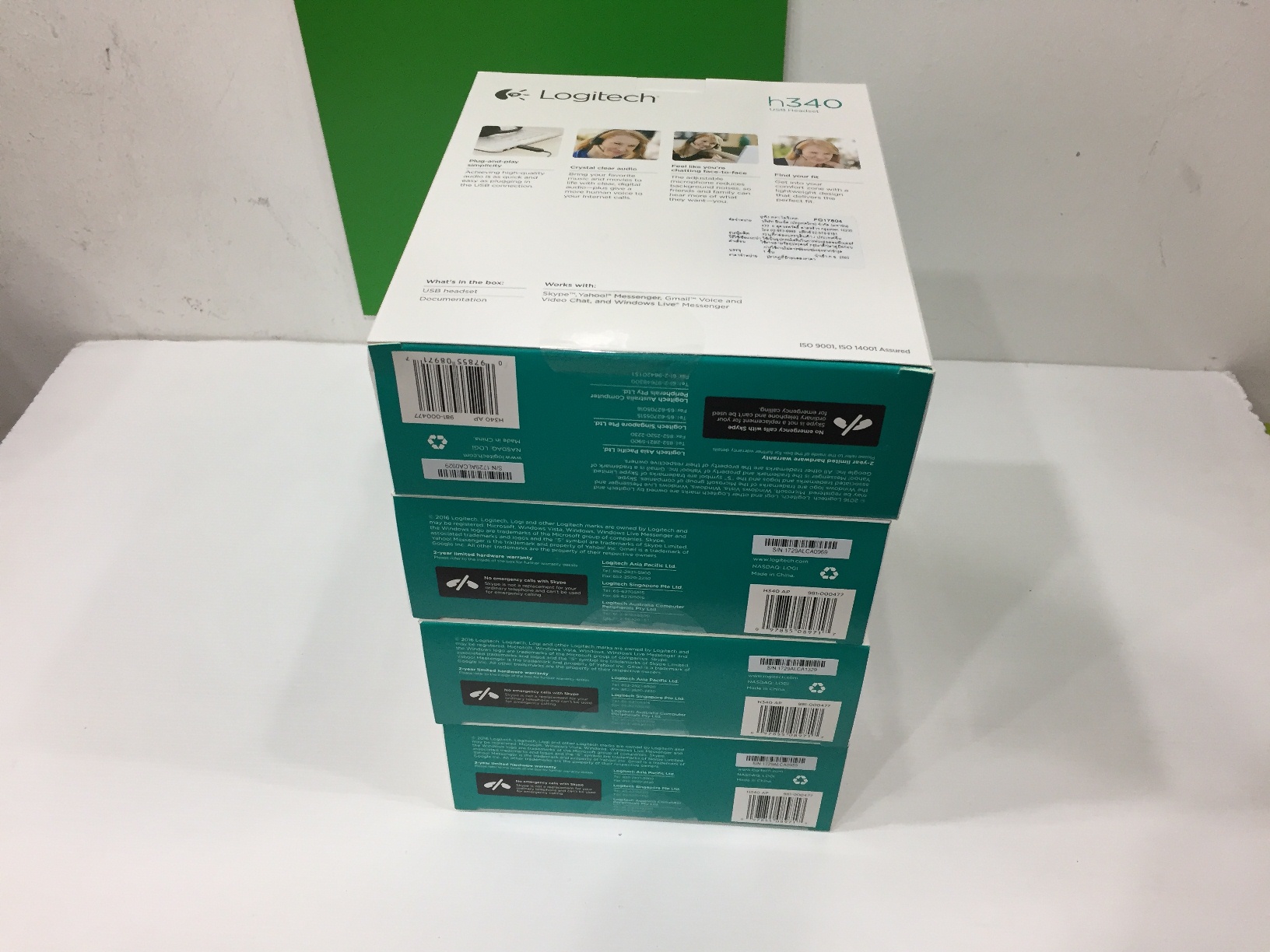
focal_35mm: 29
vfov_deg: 48.2
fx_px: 1064
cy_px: 476
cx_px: 635
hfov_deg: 61.7
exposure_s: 1/33
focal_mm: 4.15
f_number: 2.2
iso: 50
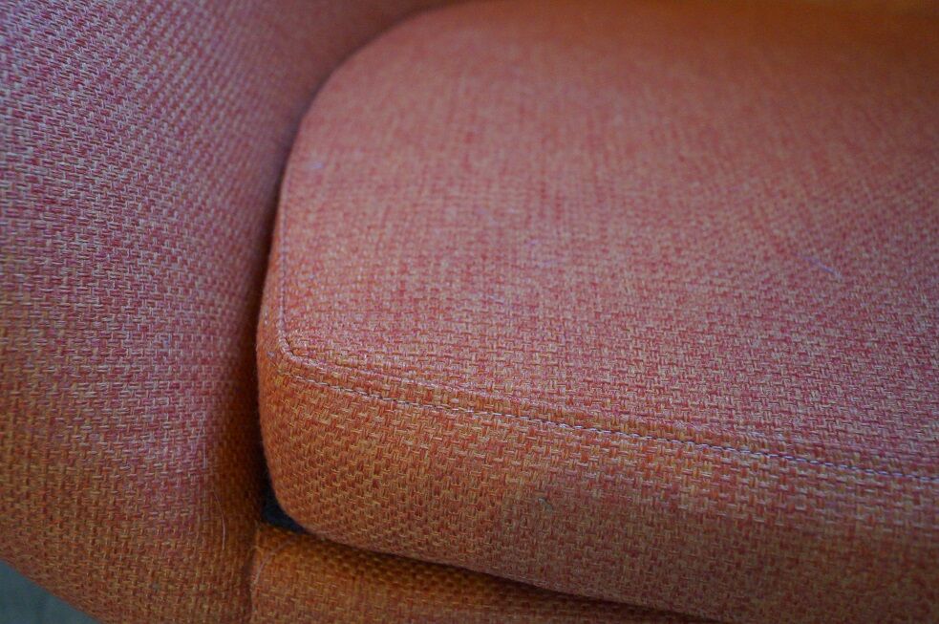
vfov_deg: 39.9
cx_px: 470
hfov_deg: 57.3
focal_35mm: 33
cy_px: 312
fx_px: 860
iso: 2500
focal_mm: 22
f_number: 4
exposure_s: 1/60
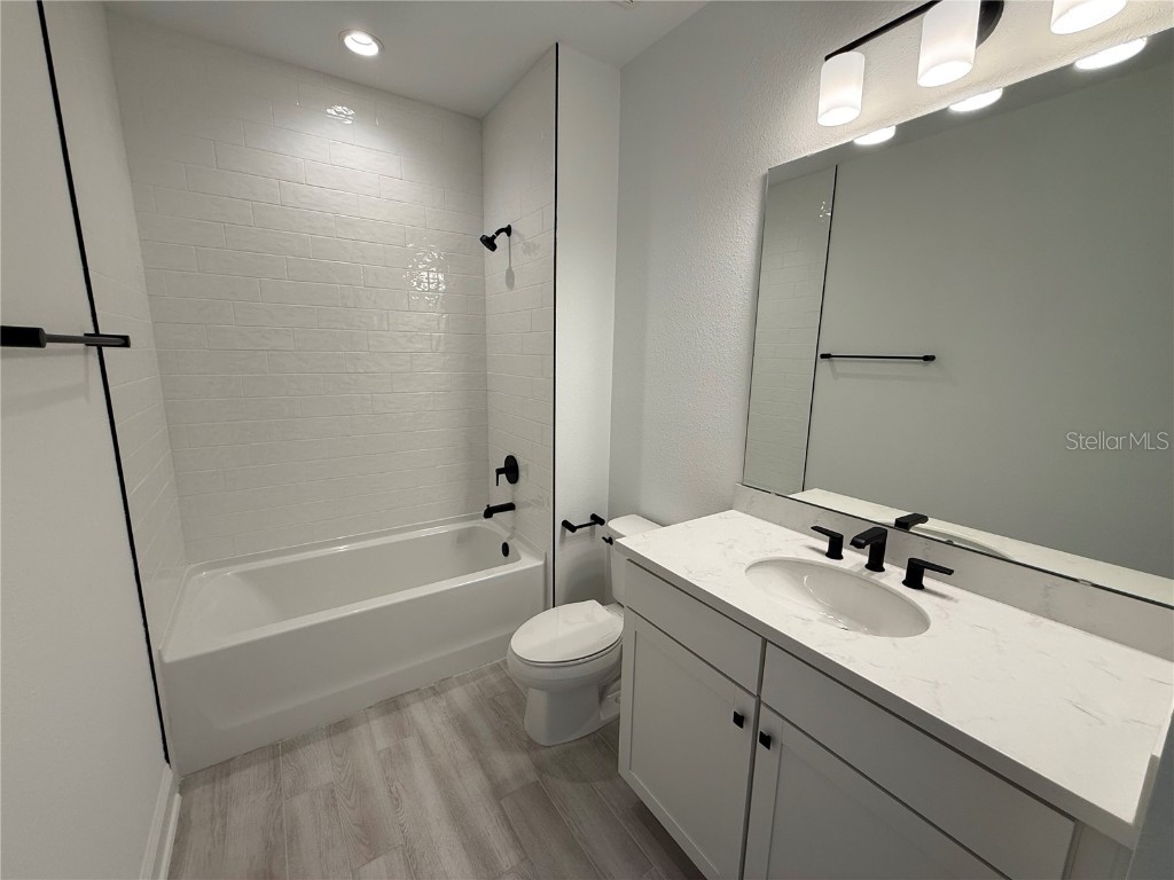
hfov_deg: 102.1
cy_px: 440
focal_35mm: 14
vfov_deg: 85.7
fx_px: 475
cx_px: 587
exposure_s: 1/120
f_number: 2.2
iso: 80
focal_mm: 2.22
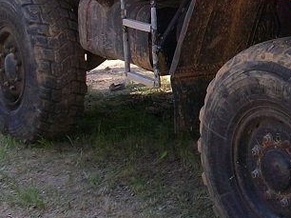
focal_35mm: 102
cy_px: -38
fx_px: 857
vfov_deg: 14.1
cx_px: 357
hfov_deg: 18.2
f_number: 2.9
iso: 80
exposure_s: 1/151
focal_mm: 5.7
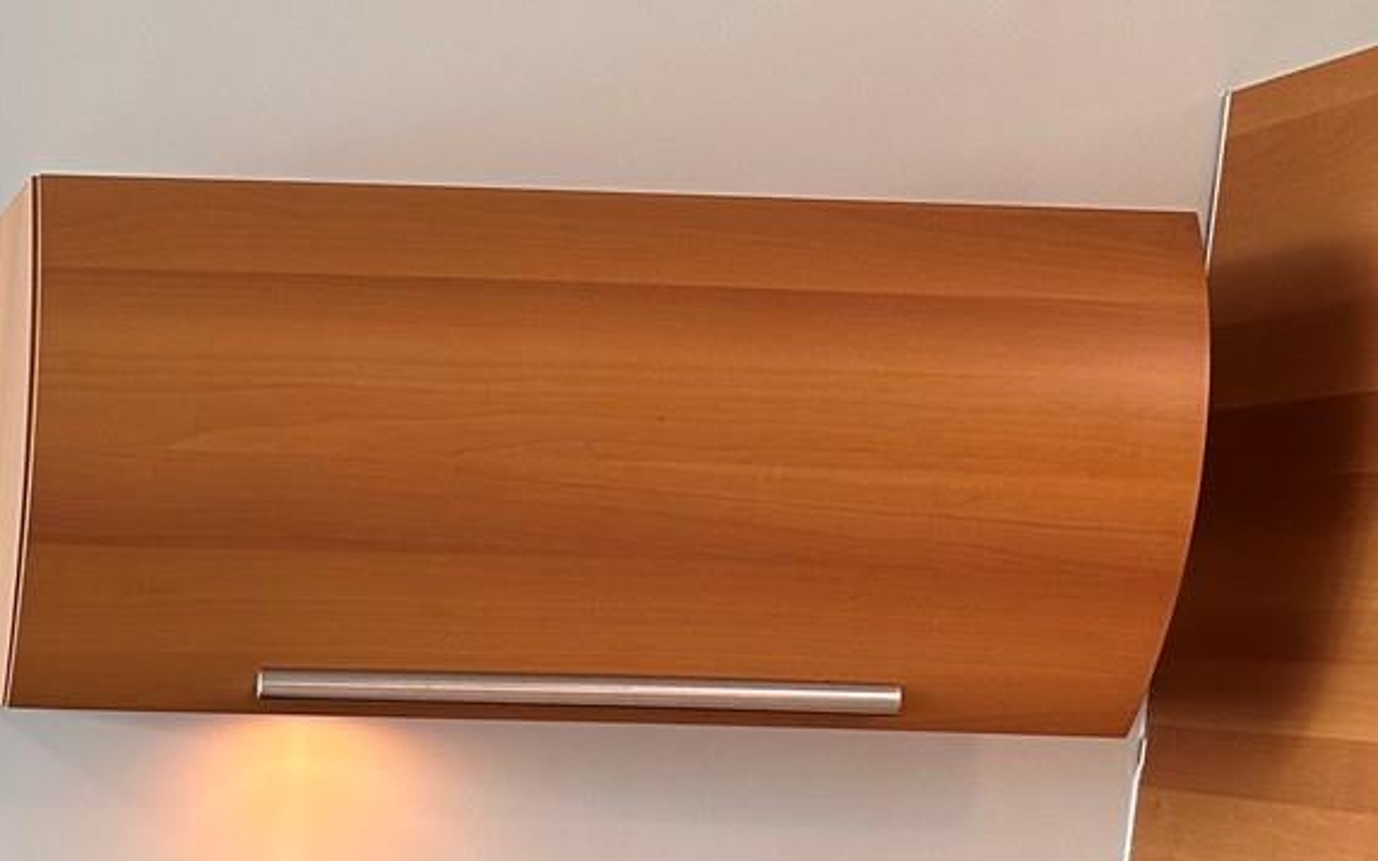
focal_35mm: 71
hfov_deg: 25.8
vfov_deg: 17.3
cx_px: -286
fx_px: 2666
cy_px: 1097
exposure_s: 1/120
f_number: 1.78
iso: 160
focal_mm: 6.86
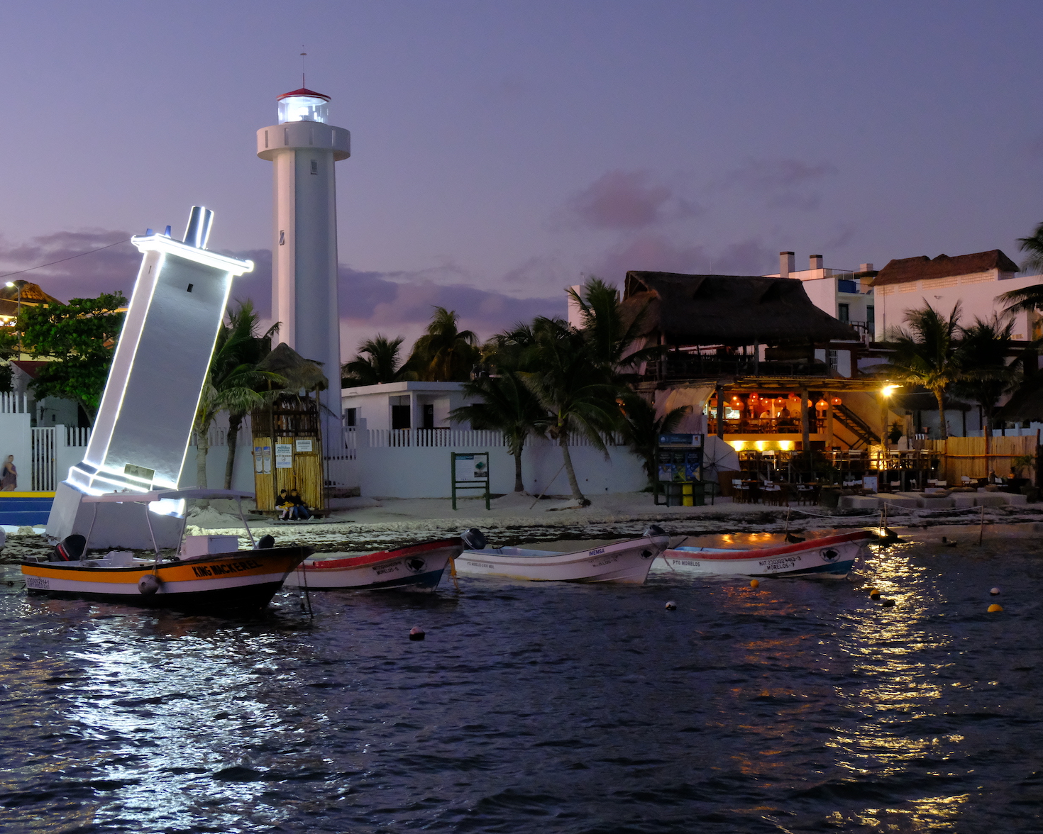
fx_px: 1667
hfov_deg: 34.7
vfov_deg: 28.1
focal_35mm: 54
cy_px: 425
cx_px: 433
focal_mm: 31
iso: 6400
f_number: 5.6
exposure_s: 1/15
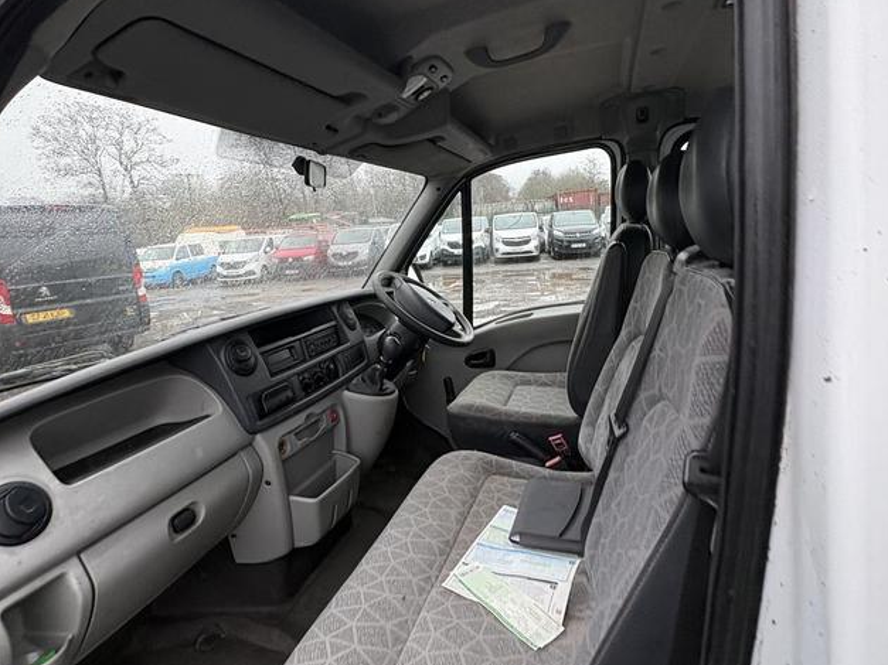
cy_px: 324
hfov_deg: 81.8
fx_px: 513
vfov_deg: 65.9
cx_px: 440
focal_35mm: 20
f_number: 2.2
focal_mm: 2.22
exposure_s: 1/99
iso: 160
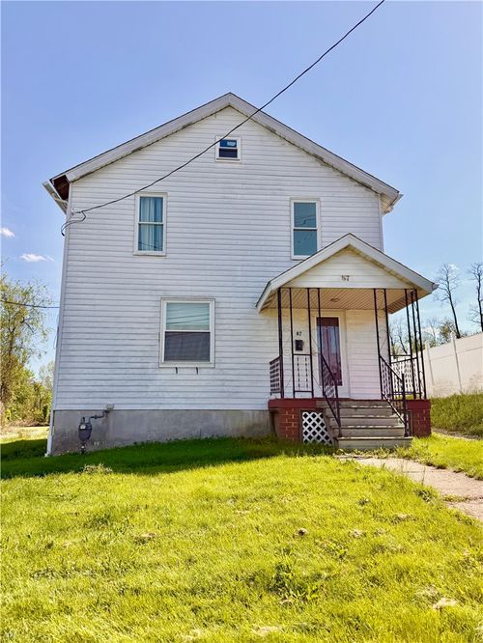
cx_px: 242
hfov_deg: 56.8
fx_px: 446
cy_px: 322
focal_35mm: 24
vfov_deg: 71.6
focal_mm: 6.76
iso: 80
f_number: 1.78
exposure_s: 1/4167
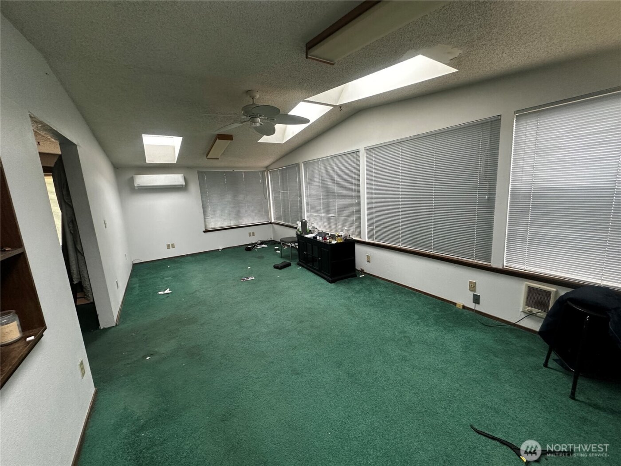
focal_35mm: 14
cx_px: 310
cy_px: 233
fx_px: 251
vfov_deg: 85.7
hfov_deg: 102.1
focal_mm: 2.22
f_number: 2.2
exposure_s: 1/99
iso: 250
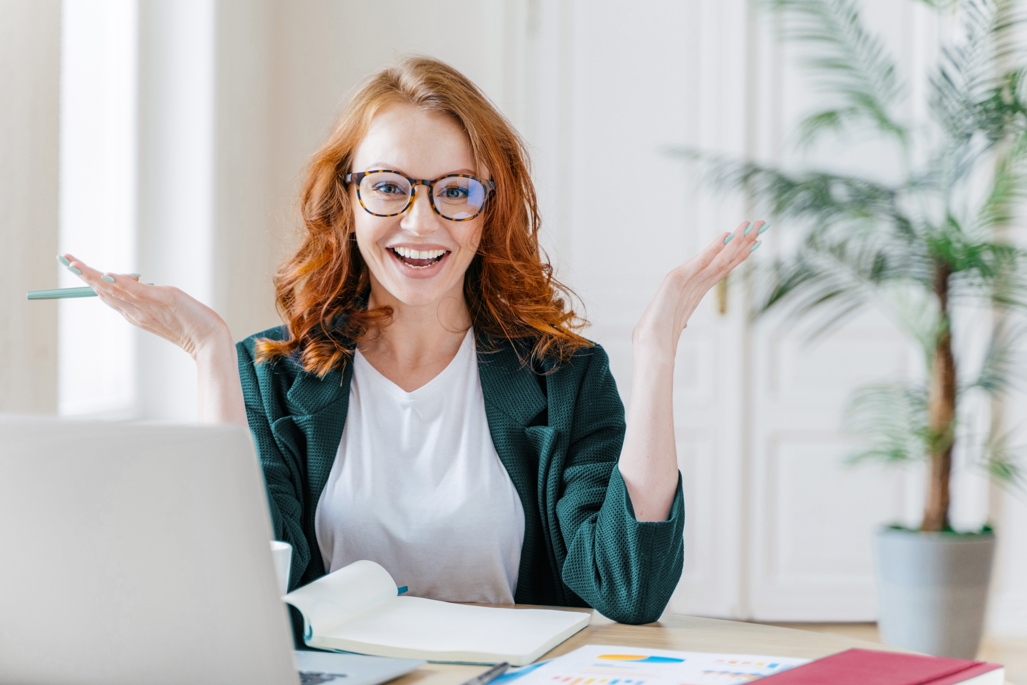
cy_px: 342
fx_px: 2139
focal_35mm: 75
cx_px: 514
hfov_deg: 27.0
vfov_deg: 18.2
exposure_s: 1/160
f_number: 2.8
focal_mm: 75
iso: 500
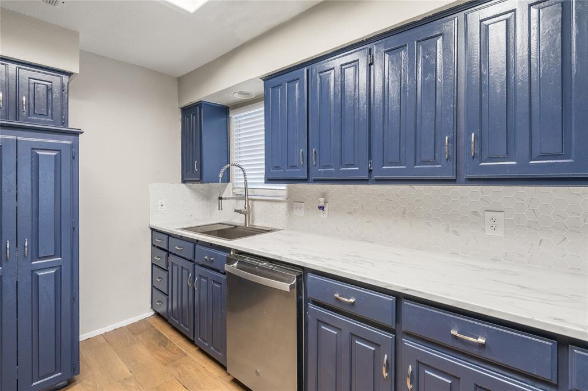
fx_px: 261
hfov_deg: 96.8
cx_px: 294
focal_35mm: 16
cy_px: 196
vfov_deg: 73.7
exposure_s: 1/40
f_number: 11
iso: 800
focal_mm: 16
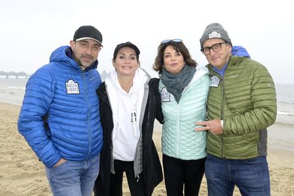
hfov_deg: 58.8
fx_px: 261
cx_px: 147
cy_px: 98
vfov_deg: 41.1
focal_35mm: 32
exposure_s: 1/160
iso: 640
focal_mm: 32
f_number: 9
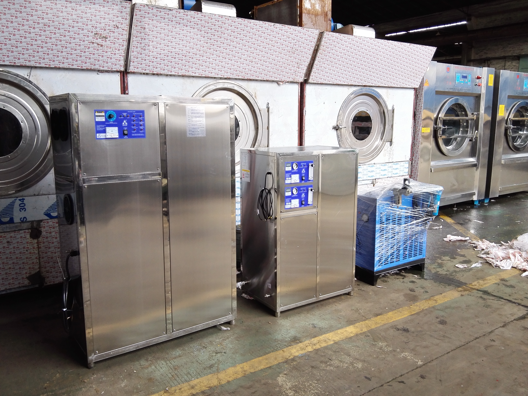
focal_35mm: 29
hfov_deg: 61.7
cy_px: 198
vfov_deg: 48.2
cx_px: 264
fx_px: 442
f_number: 2
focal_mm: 3.8
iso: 100
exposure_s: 1/193
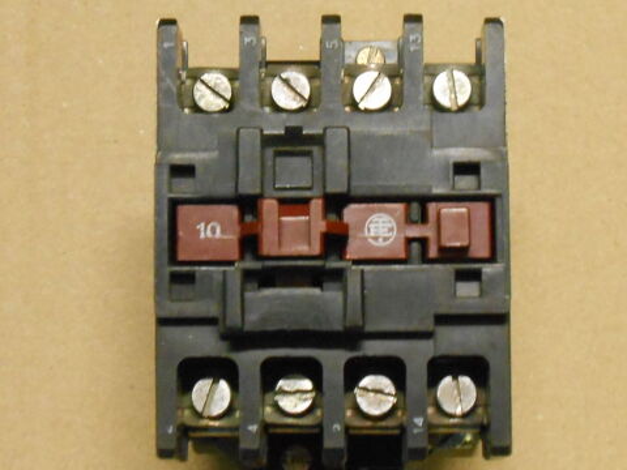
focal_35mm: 72
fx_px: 1304
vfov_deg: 20.4
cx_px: 314
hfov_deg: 27.0
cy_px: 235
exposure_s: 1/6
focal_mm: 12.8
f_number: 6
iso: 800
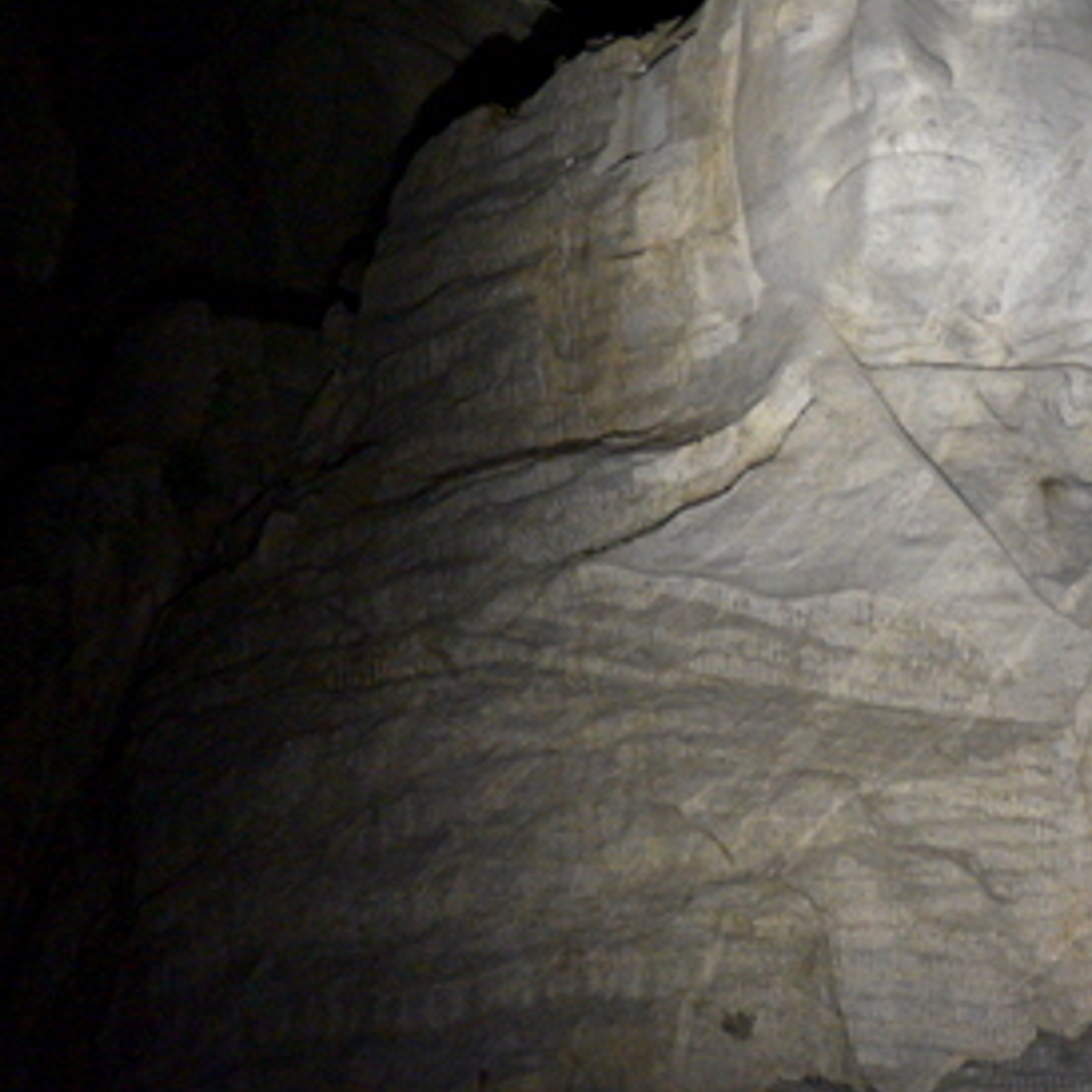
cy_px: 546
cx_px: 1678
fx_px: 10778
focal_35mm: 302
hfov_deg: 5.7
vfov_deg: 5.8
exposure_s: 1/50
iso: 6400
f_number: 4
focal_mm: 95
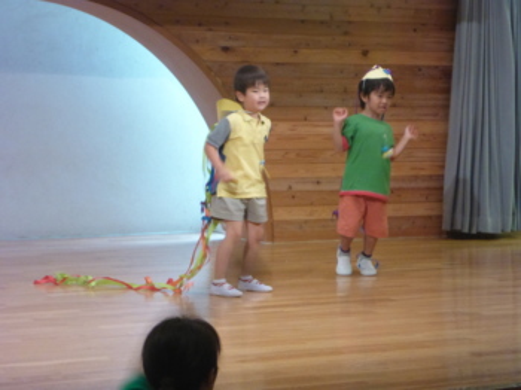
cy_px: 195
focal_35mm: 103
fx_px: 1549
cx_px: 260
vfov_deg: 14.3
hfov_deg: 19.1
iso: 800
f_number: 5.7
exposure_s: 1/30
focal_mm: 18.3
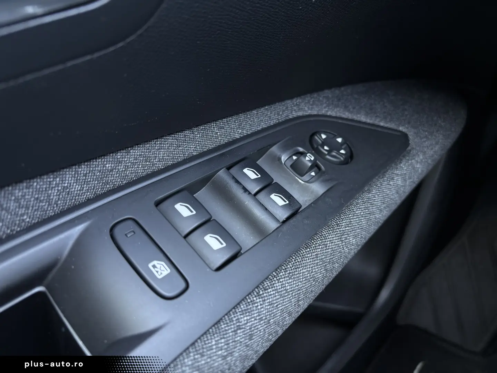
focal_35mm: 26
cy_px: 186
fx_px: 373
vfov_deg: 53.1
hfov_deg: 67.3
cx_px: 248
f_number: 1.6
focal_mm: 5.96
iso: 125
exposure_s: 1/60
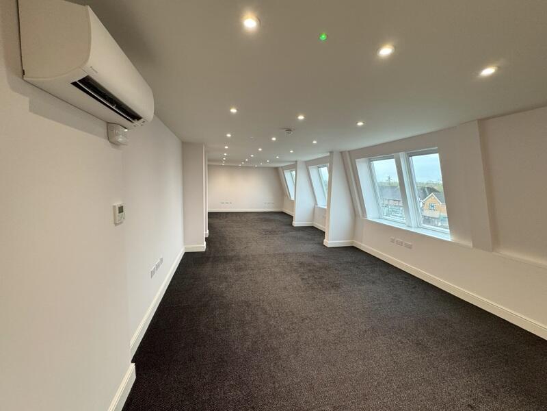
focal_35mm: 14
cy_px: 206
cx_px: 274
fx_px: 221
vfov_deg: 85.7
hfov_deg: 102.1
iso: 200
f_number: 2.2
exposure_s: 1/100
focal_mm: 2.22
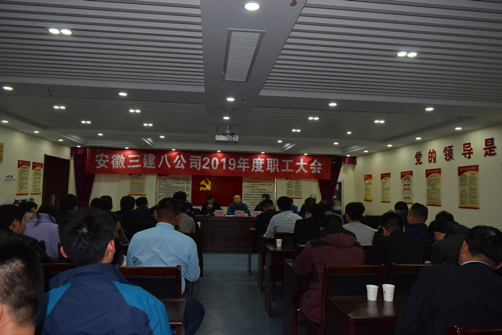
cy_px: 168
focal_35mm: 27
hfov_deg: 67.4
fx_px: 376
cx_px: 251
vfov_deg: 47.9
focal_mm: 18
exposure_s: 1/100
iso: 800
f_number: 5
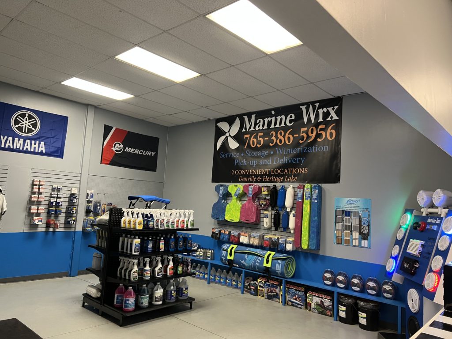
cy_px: 170
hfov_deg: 67.3
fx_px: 339
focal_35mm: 26
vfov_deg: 53.1
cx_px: 226
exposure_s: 1/60
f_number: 1.5
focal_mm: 5.7
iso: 200
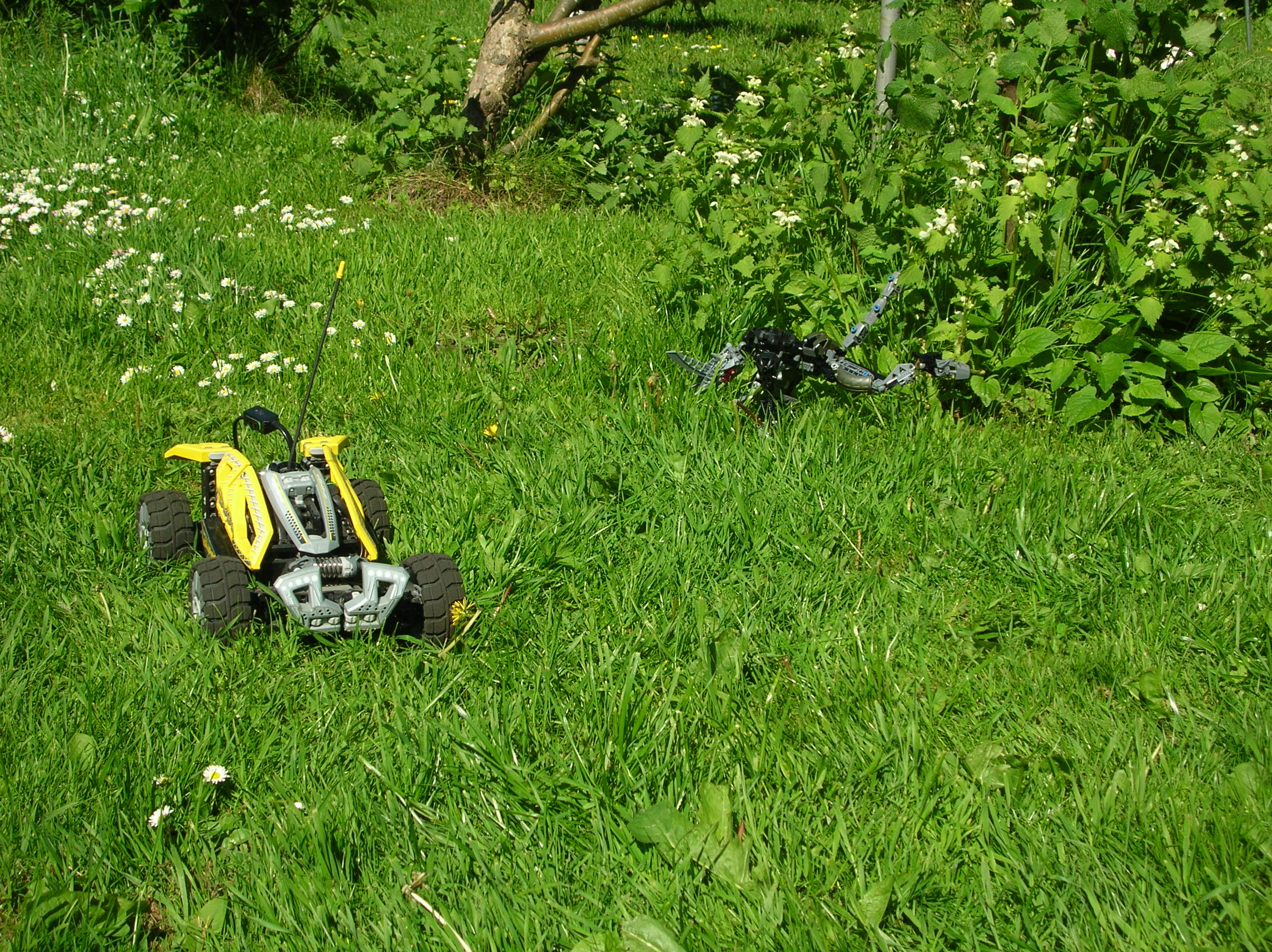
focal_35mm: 62
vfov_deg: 23.6
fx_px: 2276
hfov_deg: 31.2
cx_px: 636
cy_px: 476
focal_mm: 10.2
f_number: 3.6
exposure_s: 1/730
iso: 50
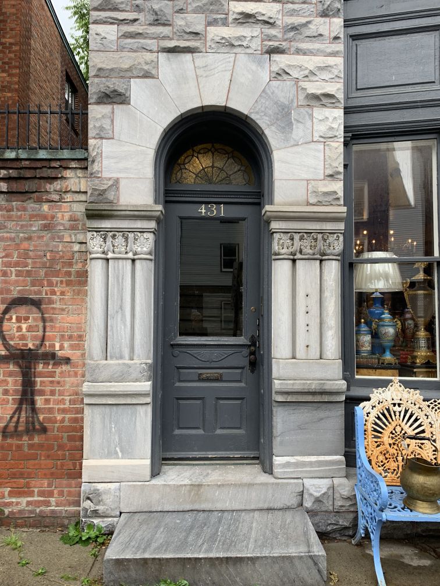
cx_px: 220
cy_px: 293
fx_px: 441
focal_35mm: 26
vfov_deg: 67.3
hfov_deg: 53.1
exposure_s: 1/215
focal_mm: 4.25
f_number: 1.8
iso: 25
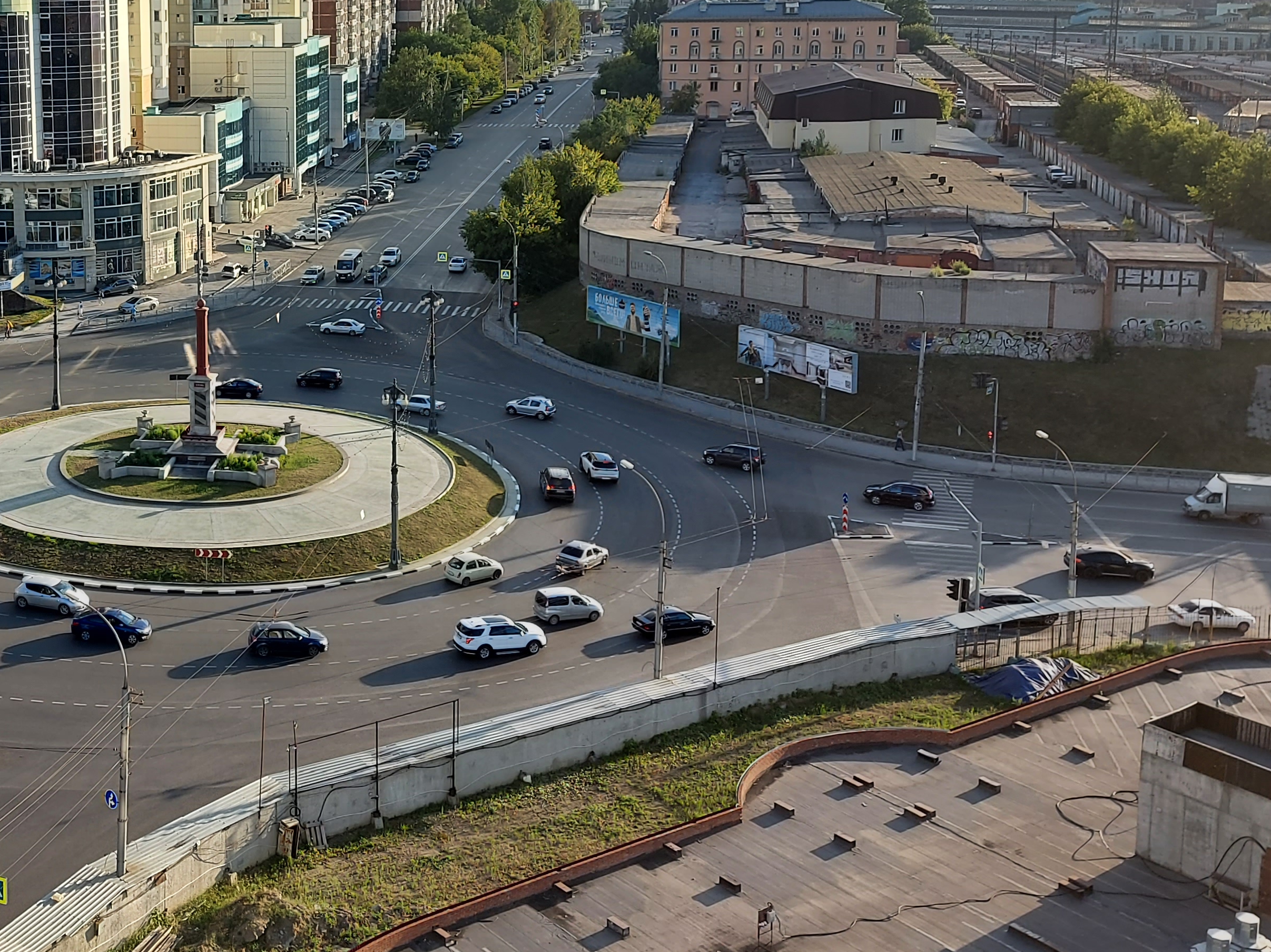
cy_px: 204
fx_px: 1689
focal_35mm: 46
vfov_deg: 30.8
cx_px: 212
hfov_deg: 39.2
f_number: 1.8
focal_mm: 5.23
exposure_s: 1/612
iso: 32
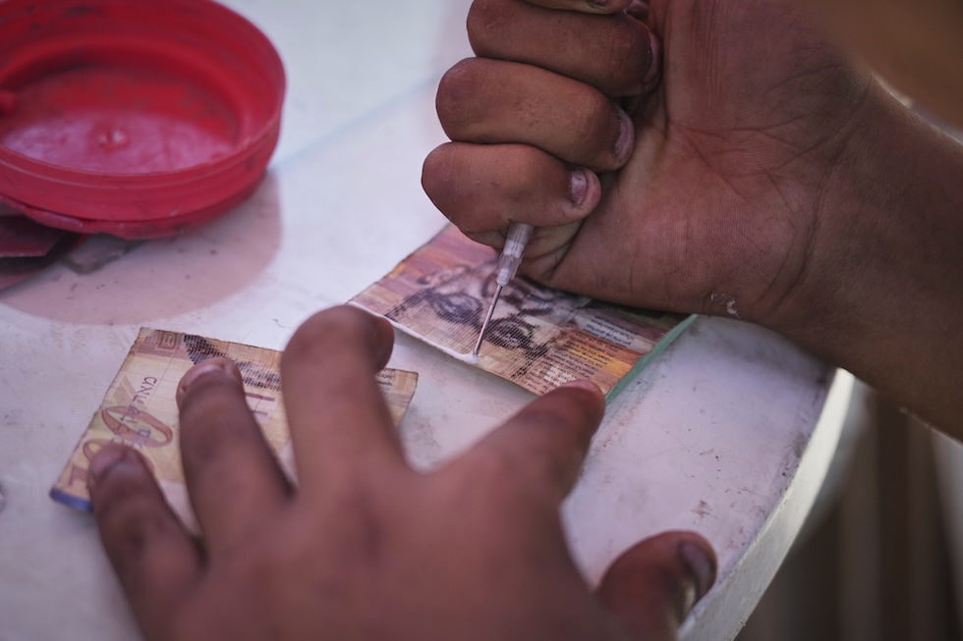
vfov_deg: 13.0
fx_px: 2808
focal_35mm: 105
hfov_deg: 19.5
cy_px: 320
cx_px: 482
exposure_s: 1/800
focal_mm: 105
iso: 1000
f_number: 4
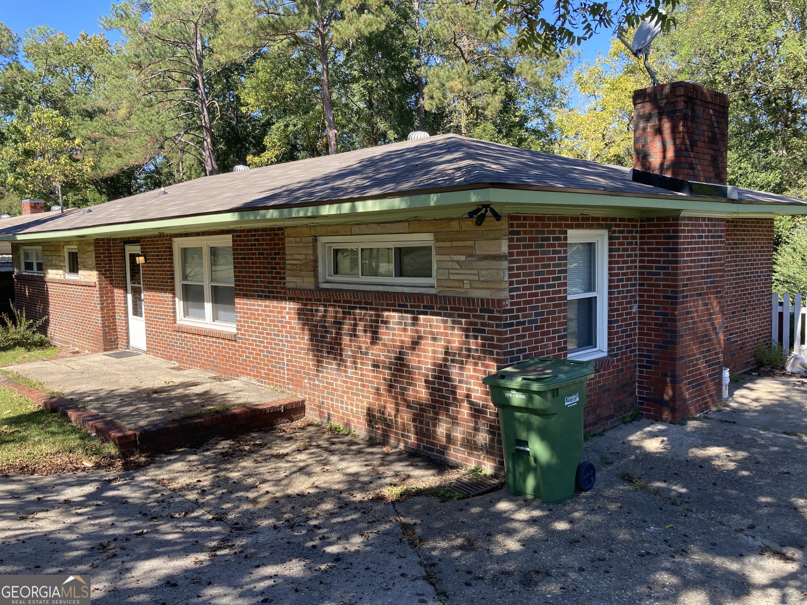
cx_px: 404
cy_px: 302
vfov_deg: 49.7
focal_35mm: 28
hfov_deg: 63.4
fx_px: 653
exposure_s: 1/527
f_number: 1.8
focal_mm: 3.99
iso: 20
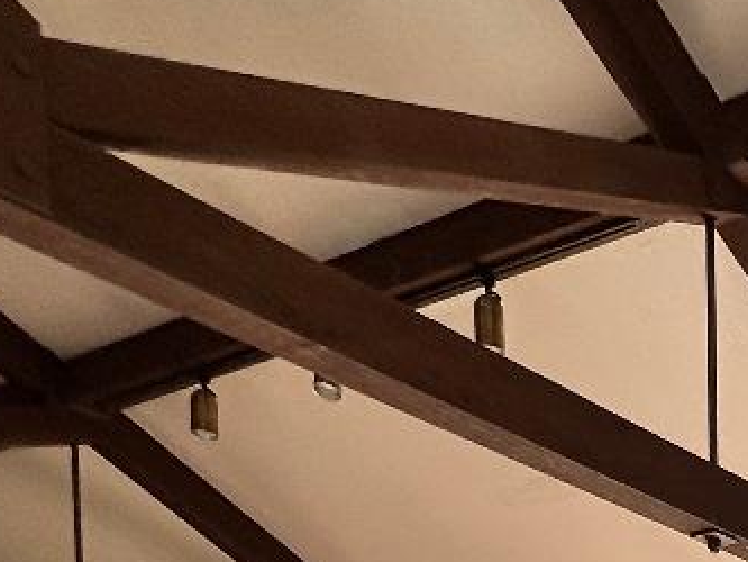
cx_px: 1042
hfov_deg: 25.2
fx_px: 1362
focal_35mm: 63
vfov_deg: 17.1
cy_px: 1123
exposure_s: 1/147
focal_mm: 2.22
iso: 40
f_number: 2.2
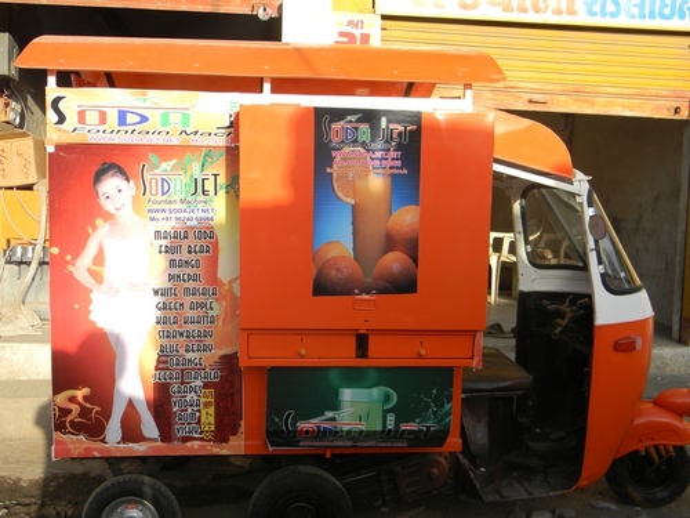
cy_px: 259
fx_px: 817
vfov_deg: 35.1
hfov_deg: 45.8
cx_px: 345
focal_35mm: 41
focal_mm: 7.3
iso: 80
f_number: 3.8
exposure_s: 1/265
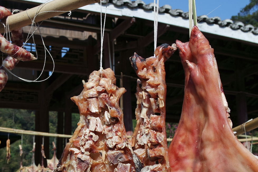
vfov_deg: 25.0
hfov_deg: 36.9
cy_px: 145
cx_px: 76
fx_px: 380
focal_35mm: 53
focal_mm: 20
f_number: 6.3
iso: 100
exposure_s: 1/320
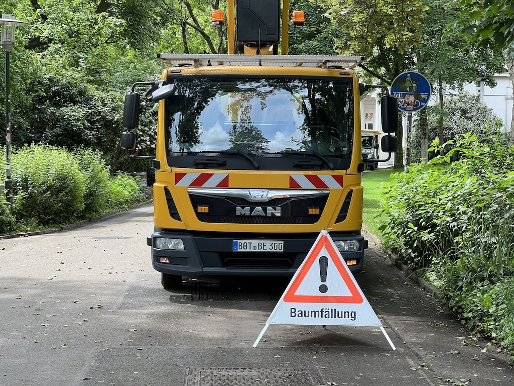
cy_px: 193
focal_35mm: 77
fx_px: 1143
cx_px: 257
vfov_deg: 19.1
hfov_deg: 25.3
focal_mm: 9
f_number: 2.8
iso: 32
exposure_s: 1/99
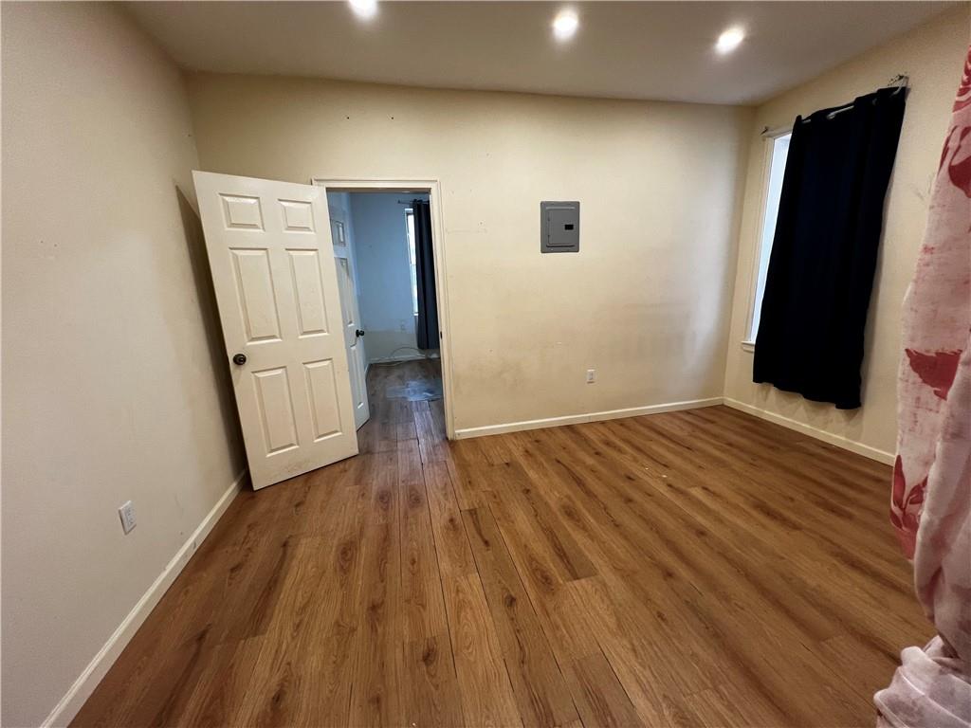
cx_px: 486
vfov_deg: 89.9
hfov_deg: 106.2
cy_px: 364
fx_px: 365
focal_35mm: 13
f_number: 1.8
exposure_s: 1/60
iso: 125
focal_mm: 1.57
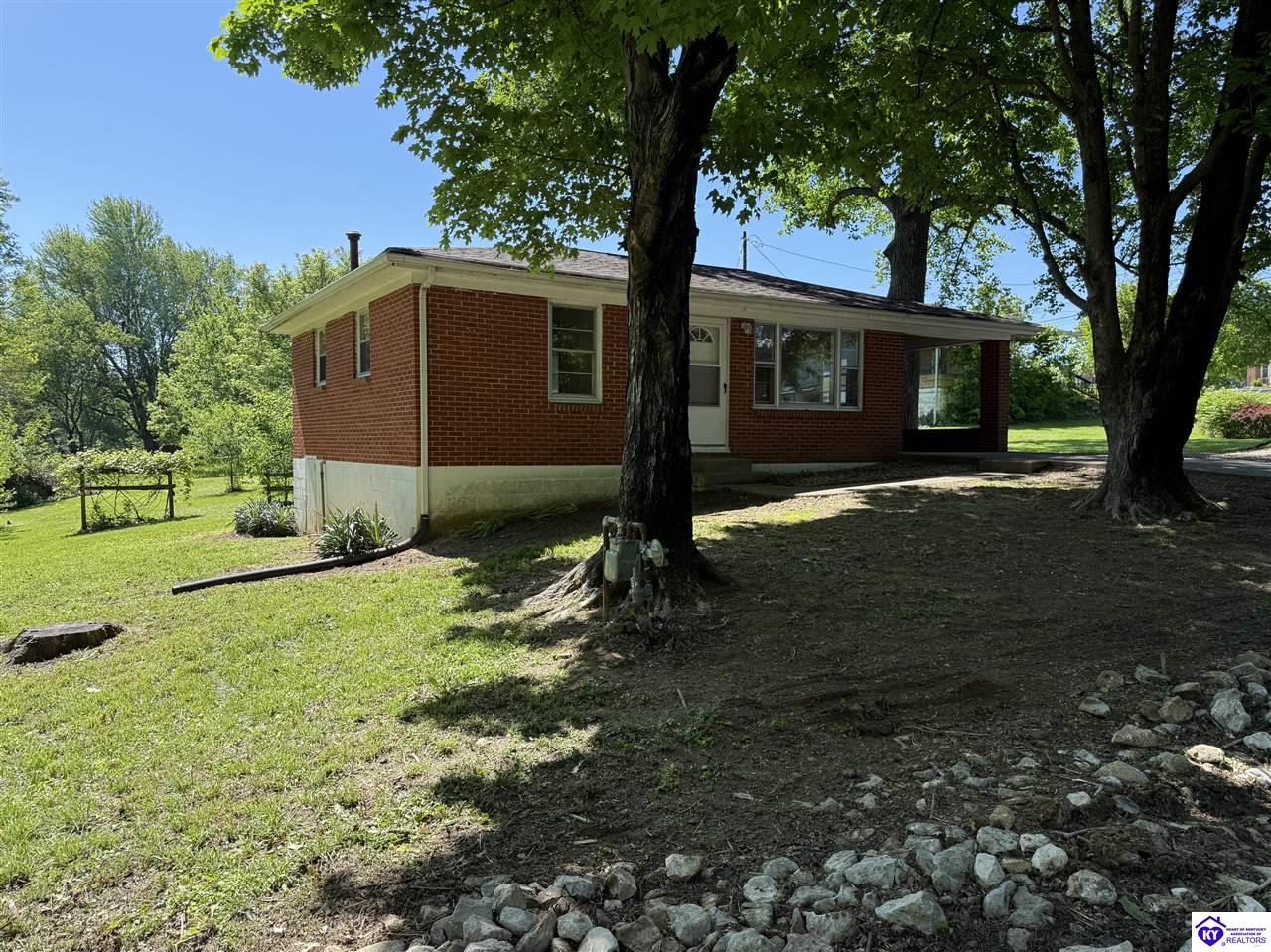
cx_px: 636
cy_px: 476
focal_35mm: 24
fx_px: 881
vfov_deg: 56.8
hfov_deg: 71.6
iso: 100
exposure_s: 1/1337
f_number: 1.78
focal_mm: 6.76
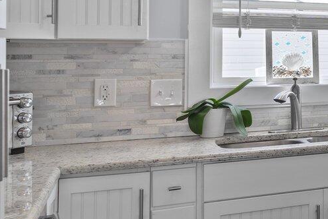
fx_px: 638
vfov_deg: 19.3
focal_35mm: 70
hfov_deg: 20.5
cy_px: 44
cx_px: 587
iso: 125
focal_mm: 17
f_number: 5
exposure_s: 1/4
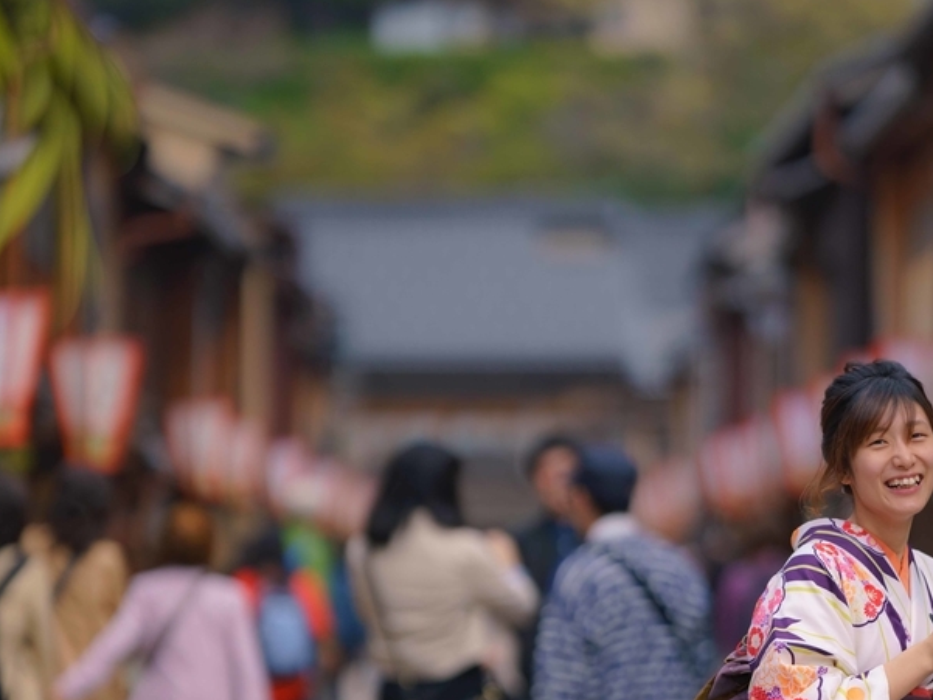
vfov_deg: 5.7
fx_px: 6982
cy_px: 518
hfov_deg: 7.6
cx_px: 539
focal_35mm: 259
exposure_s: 1/2500
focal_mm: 135
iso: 100
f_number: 1.8
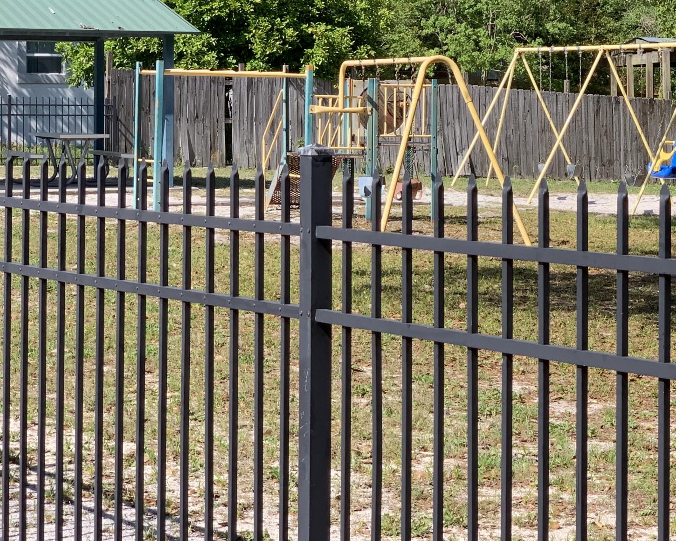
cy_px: 82
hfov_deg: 18.0
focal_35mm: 105
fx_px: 2101
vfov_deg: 14.6
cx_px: 596
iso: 16
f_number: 2.4
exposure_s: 1/505
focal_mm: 6
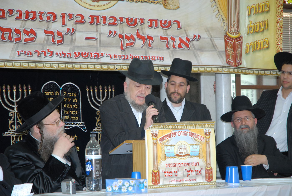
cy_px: 98
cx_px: 146
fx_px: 853
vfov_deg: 13.1
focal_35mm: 105
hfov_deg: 19.4
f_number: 4.5
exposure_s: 1/50
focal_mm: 70
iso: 400
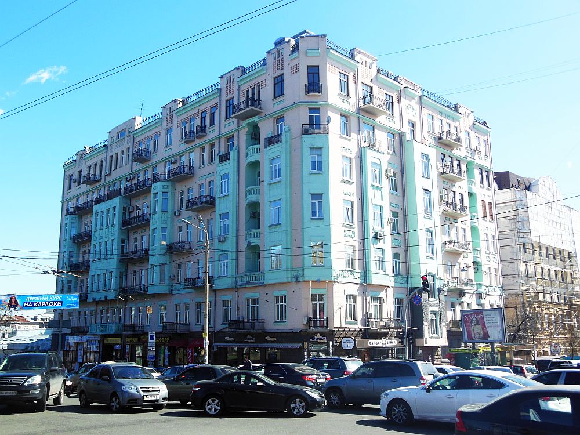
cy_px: 218
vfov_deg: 42.9
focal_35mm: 33
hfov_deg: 55.4
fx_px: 553
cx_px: 290
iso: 125
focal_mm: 6
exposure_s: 1/1000
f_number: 3.5
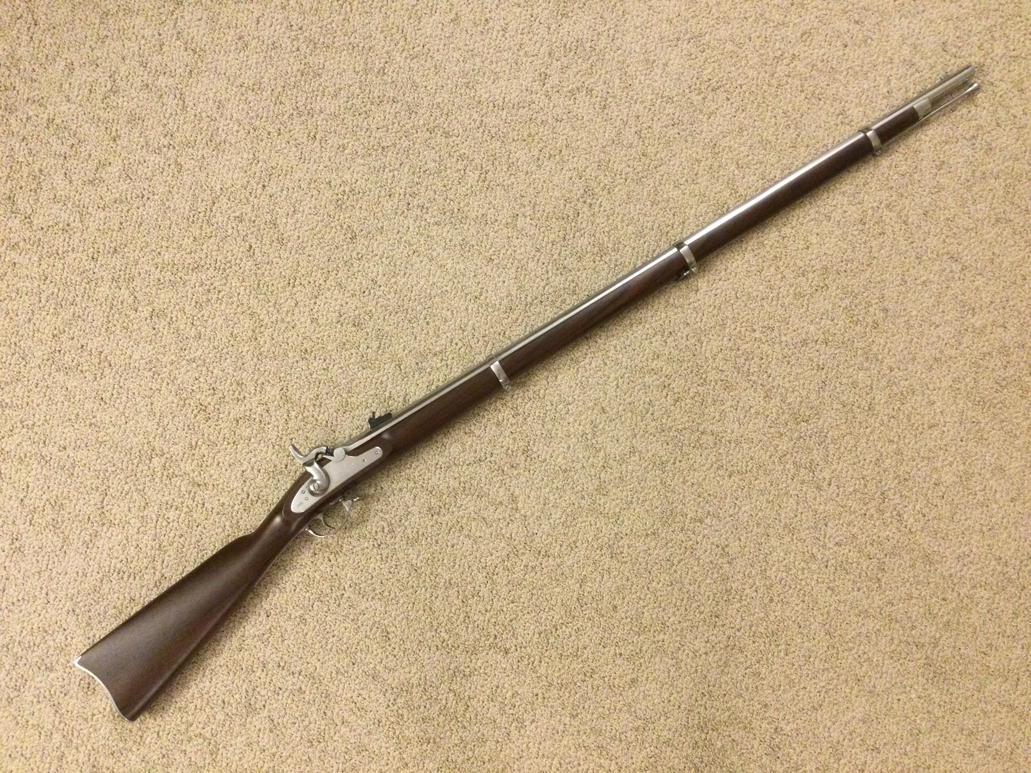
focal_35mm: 31
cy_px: 386
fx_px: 923
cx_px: 516
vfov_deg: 45.4
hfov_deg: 58.4
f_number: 2.4
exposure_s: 1/24
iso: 200
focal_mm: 3.3
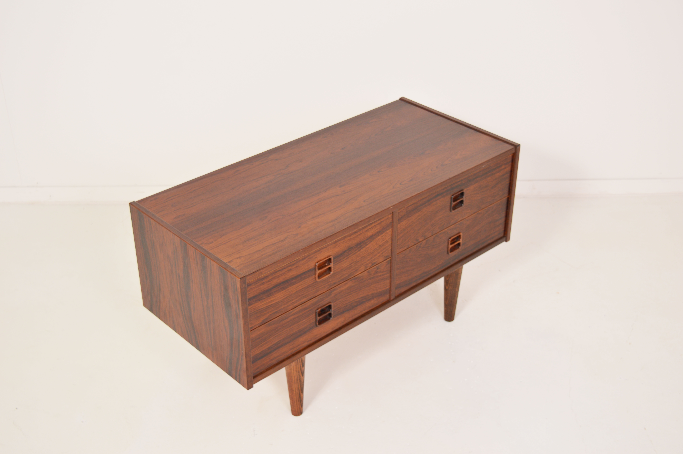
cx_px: 342
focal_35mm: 48
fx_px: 910
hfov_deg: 41.1
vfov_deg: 28.0
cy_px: 227
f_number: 5.6
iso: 100
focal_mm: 32
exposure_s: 1/125
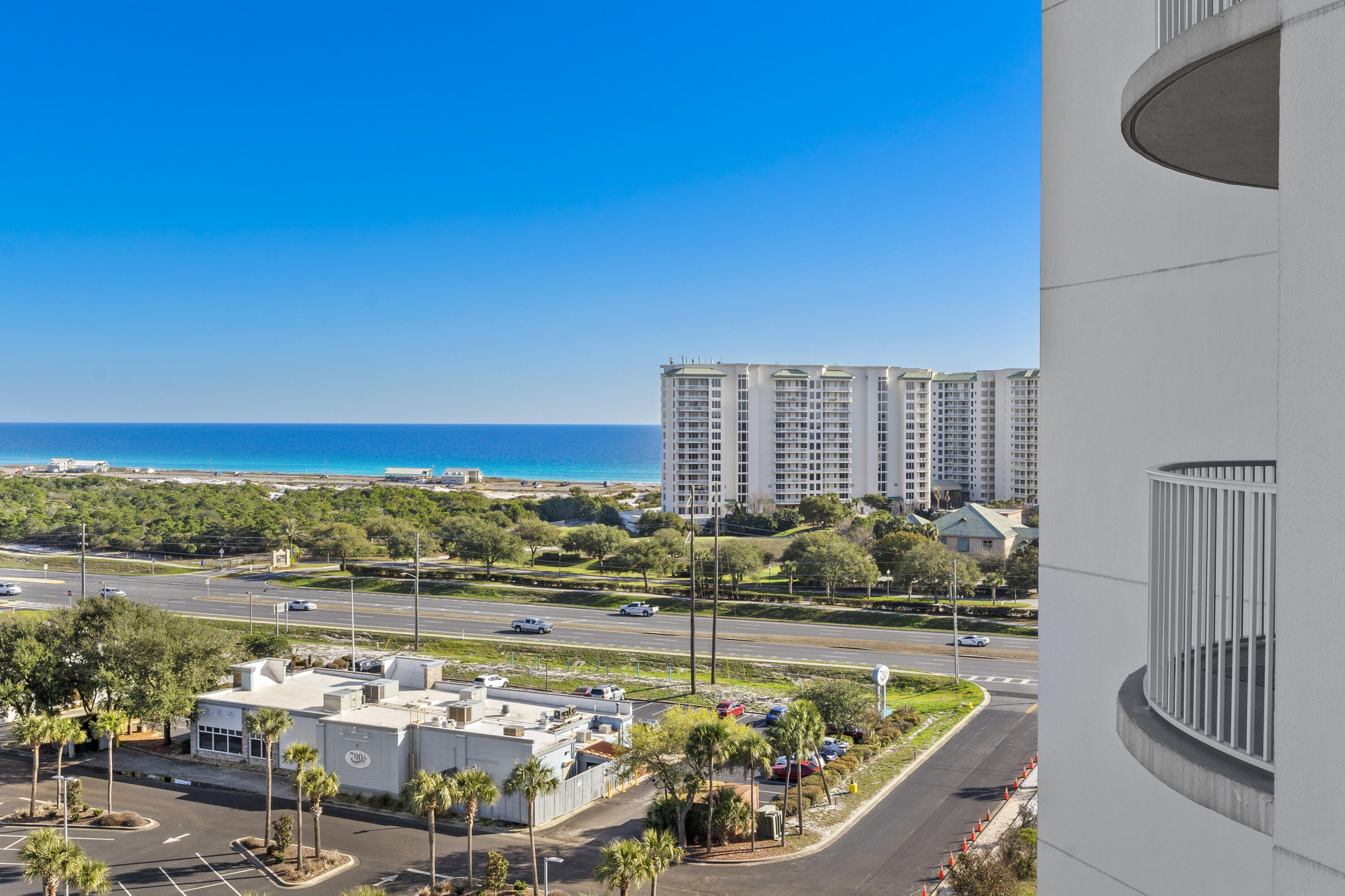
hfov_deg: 53.1
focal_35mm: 36
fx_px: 1345
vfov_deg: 36.9
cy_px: 448
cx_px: 672
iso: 200
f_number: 13
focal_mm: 24
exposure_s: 1/200
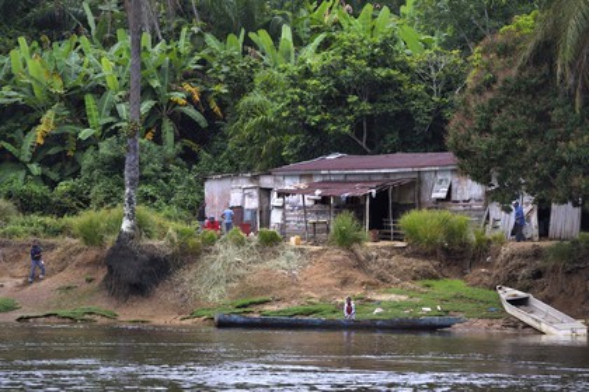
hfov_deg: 11.4
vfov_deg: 7.6
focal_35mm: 180
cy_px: 196
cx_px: 294
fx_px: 2945
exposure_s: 1/800
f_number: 5.6
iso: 800
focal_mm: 180
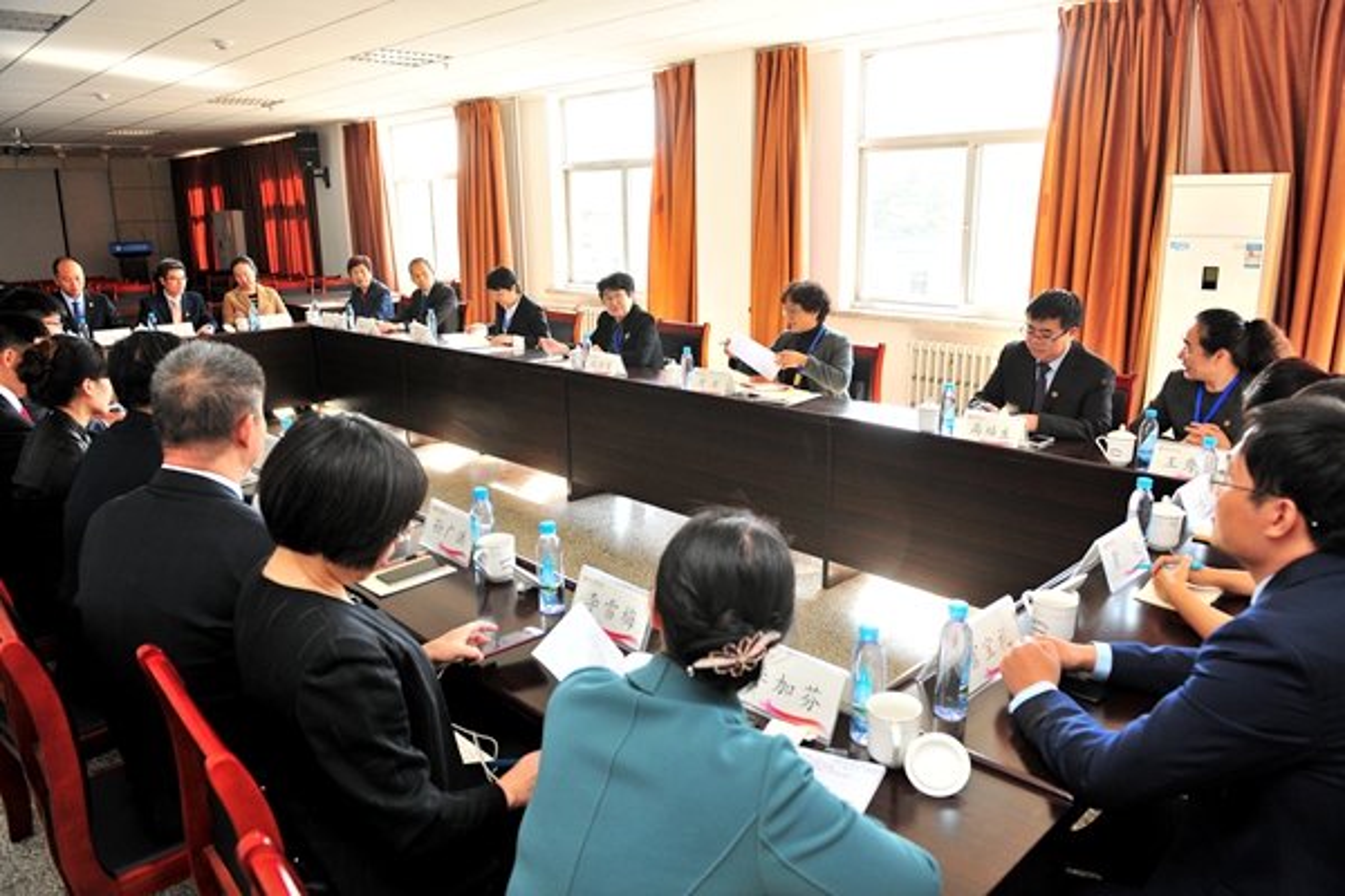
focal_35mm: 24
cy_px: 448
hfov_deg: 73.7
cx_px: 672
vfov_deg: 53.1
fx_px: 897
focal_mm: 24
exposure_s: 1/125
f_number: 4
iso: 800
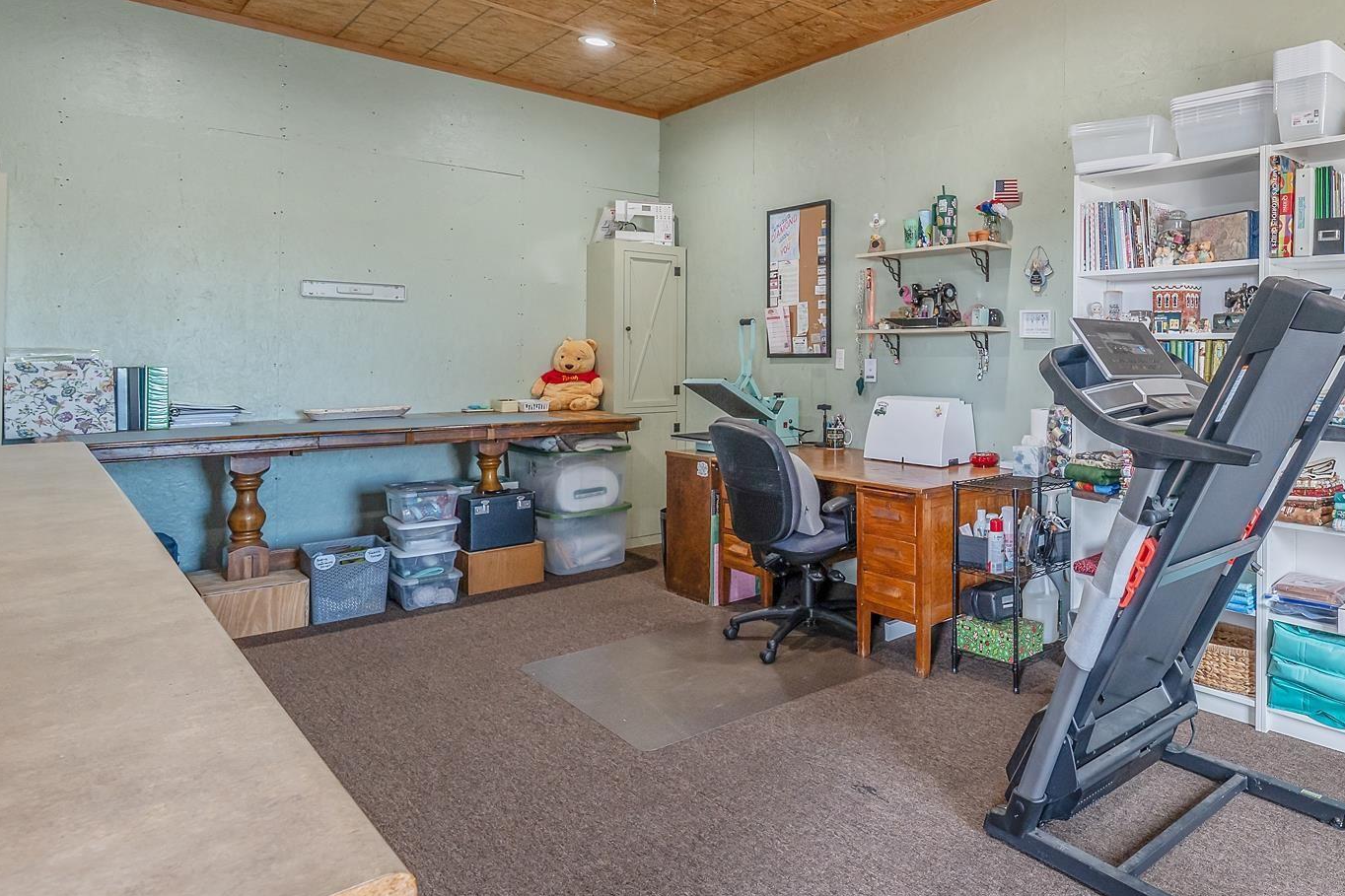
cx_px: 991
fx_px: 822
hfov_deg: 73.6
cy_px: 363
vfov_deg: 56.8
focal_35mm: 22
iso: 800
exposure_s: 1/13
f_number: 8
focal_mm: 12
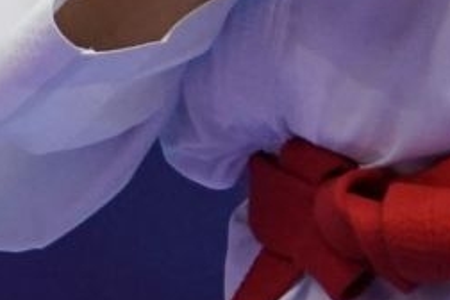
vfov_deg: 1.0
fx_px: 17711
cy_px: -407
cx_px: 882
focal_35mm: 1417
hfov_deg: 1.5
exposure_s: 1/1000
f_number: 2.8
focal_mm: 132
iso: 2500
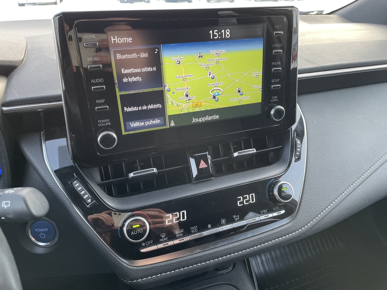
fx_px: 291
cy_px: 145
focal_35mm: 26
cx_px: 194
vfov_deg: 53.1
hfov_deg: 67.3
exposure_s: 1/115
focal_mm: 4.2
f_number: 1.6
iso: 125
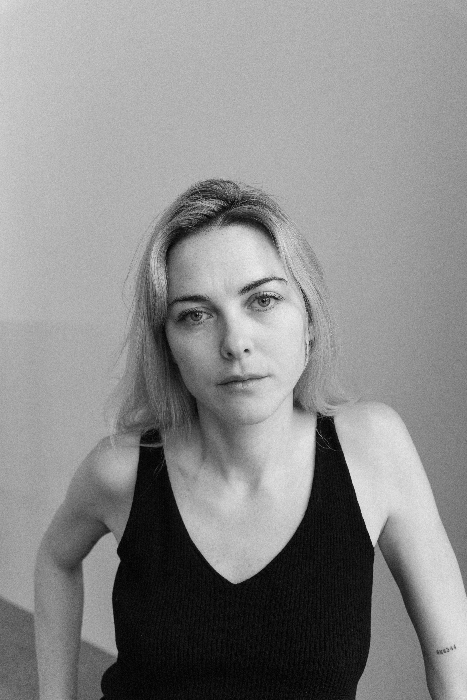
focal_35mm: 31
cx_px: 234
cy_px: 350
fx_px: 603
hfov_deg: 42.4
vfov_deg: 60.3
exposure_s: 1/160
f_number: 5
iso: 1000
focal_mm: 31
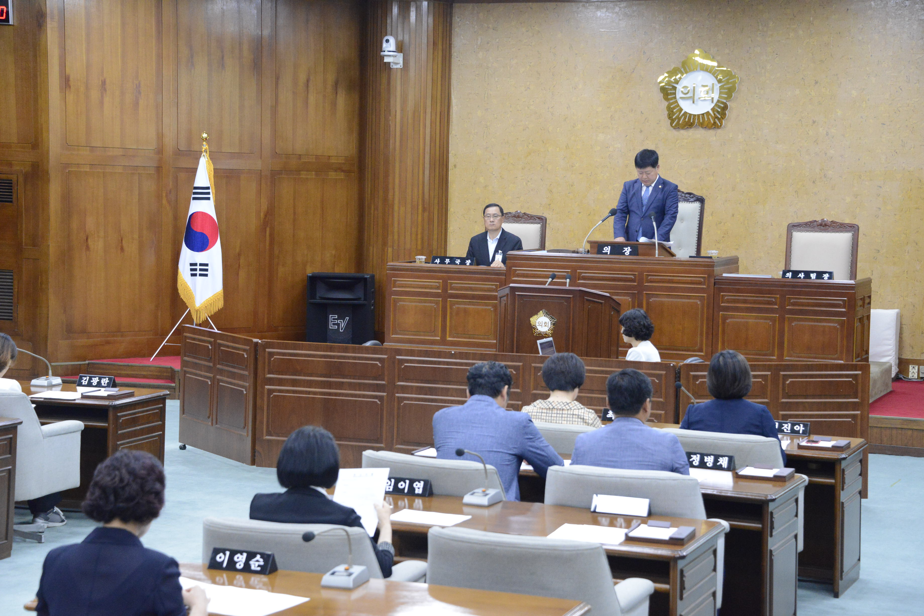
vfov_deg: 16.7
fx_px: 2105
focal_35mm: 82
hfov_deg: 24.8
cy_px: 308
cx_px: 462
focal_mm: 82
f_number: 6.3
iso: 6400
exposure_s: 1/125
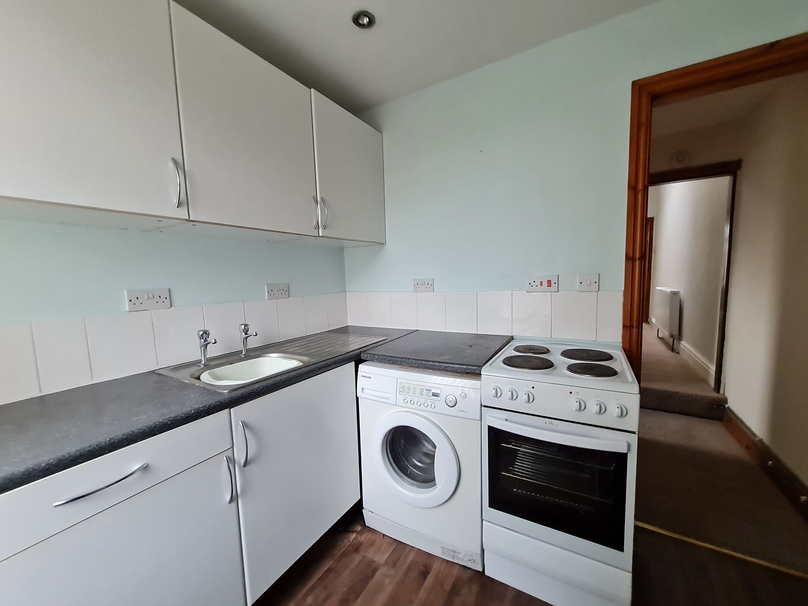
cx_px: 404
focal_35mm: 13
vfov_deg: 89.9
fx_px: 303
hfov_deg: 106.2
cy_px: 303
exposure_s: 1/50
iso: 320
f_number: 2.2
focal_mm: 1.74
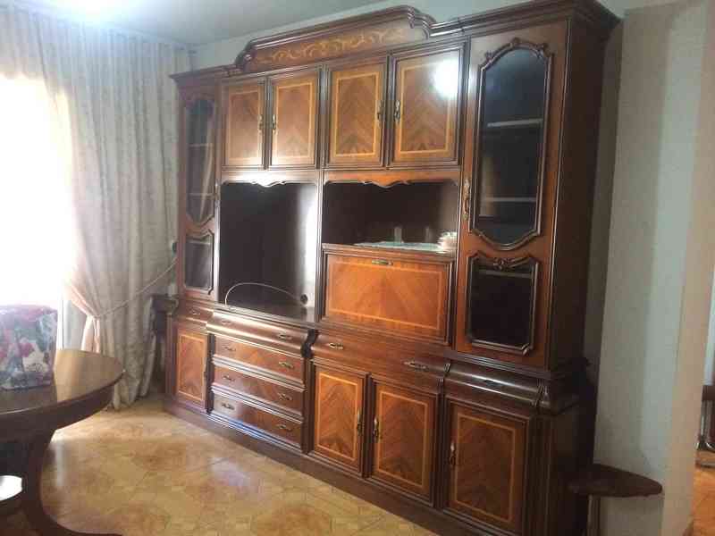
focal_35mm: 29
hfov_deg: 61.7
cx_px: 358
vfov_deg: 48.2
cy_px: 268
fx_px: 599
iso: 400
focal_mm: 4.15
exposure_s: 1/17
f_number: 2.2
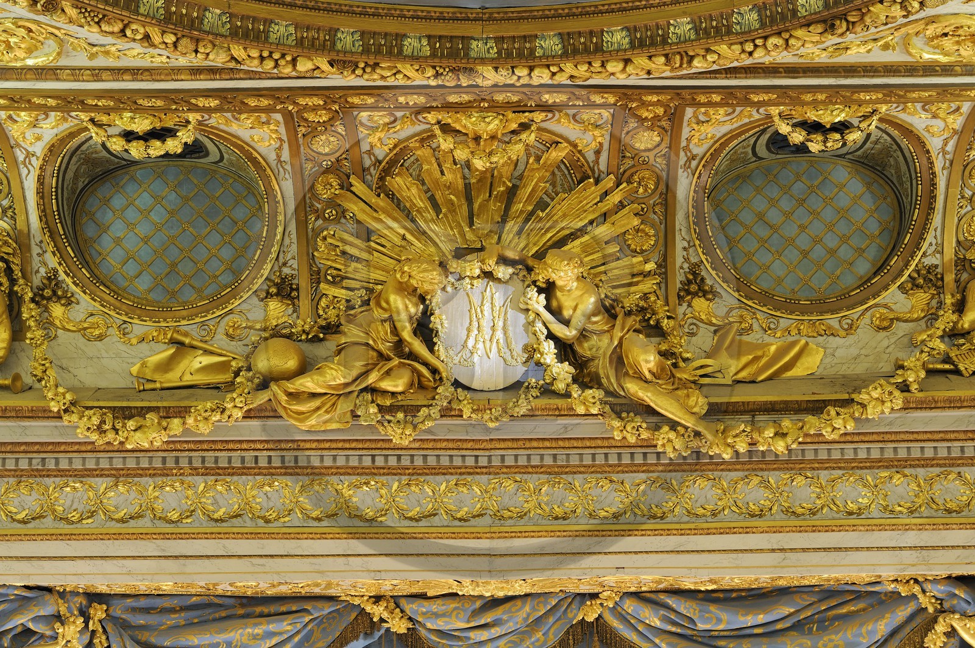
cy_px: 324
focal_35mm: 62
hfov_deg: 32.4
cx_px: 488
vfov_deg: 21.9
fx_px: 1678
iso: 200
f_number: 9
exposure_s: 20
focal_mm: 62
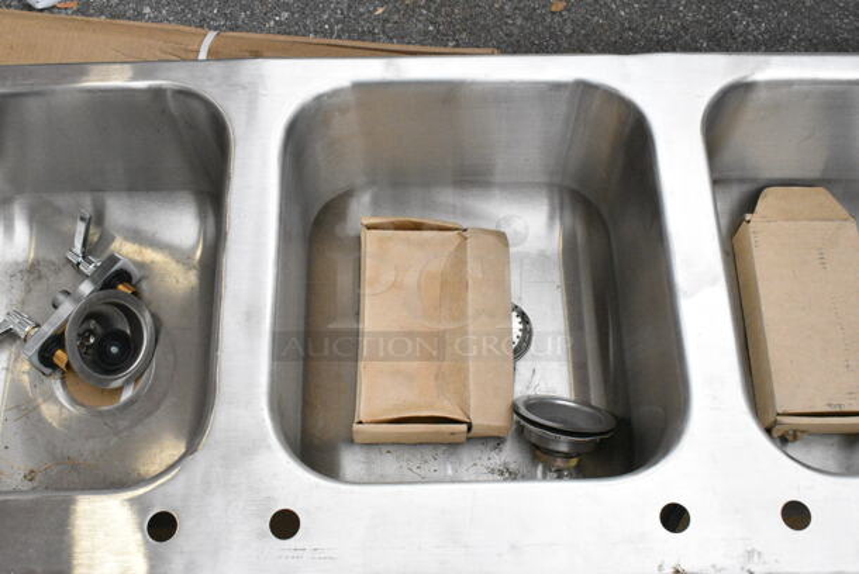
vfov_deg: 33.1
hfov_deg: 47.9
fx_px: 967
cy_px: 287
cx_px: 430
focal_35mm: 40
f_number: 14
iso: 6400
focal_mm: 27
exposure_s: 1/800
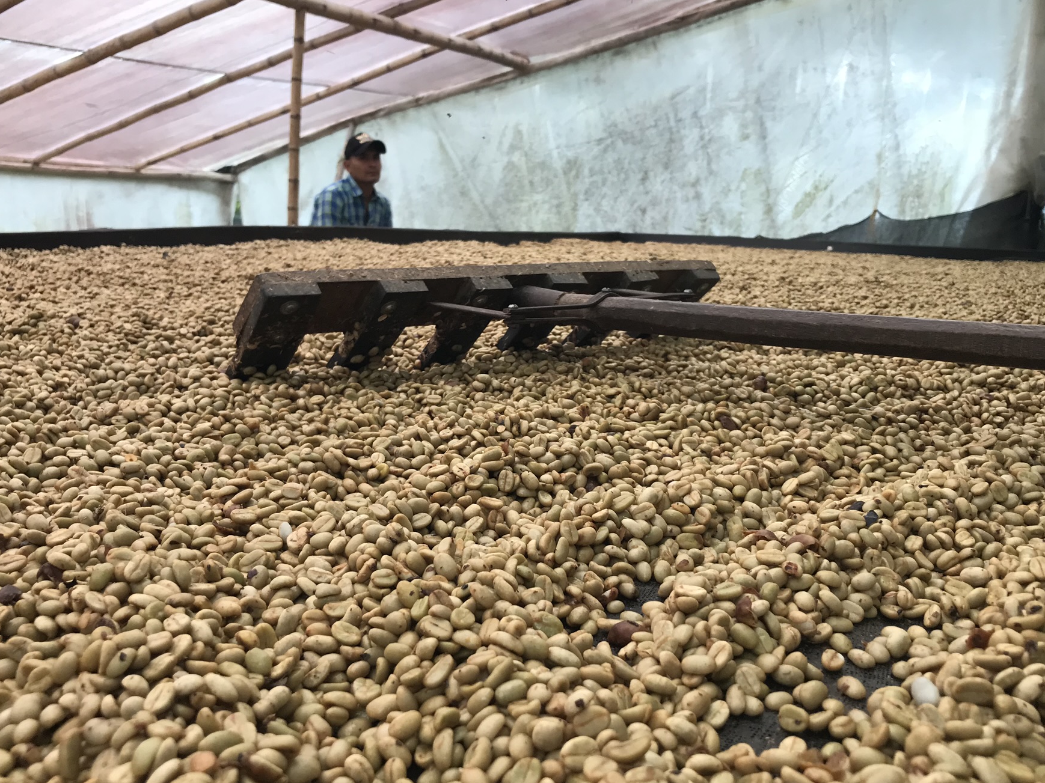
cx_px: 523
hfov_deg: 55.4
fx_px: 996
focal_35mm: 33
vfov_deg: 42.9
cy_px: 413
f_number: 1.8
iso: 40
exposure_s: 1/120
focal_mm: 3.99
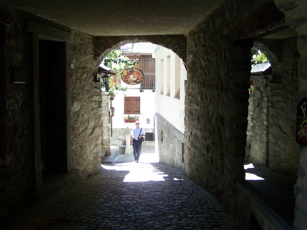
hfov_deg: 44.8
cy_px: 106
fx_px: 372
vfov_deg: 34.3
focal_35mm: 42
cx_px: 148
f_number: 2.8
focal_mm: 6.3
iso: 100
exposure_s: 1/60
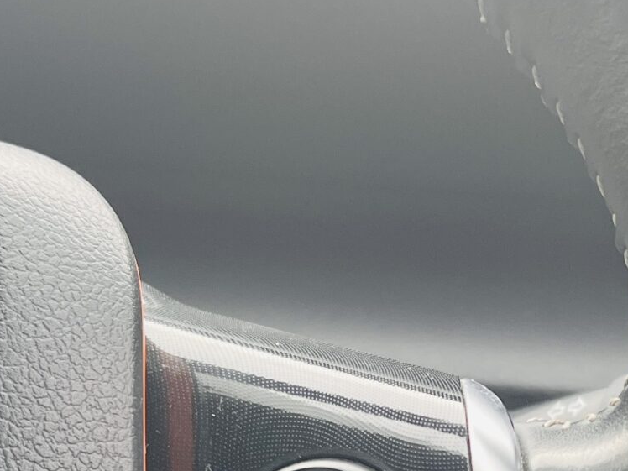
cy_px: 594
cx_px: 407
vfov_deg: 15.8
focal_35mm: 89
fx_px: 1615
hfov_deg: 21.9
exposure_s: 1/121
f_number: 1.5
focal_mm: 5.7
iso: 100
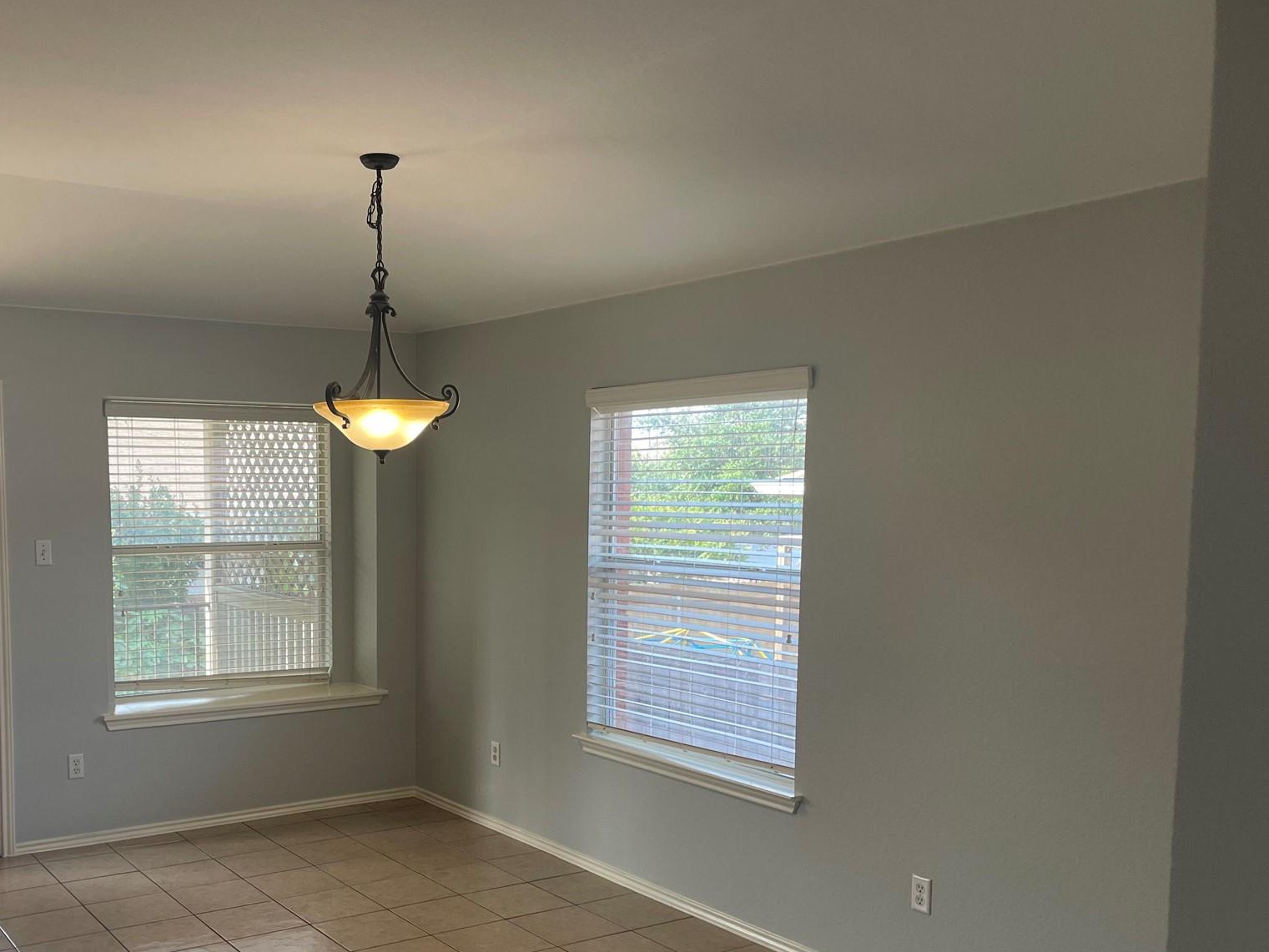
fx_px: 1283
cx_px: 448
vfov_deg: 40.4
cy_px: 598
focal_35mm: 35
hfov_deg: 51.9
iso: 64
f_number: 1.6
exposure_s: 1/112
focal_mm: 4.2
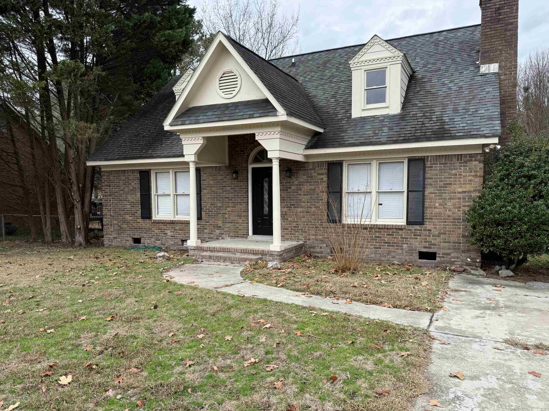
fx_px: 412
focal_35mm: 26
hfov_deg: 67.3
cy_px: 220
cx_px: 270
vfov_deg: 53.0
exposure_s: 1/1522
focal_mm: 6.76
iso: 80
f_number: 1.78
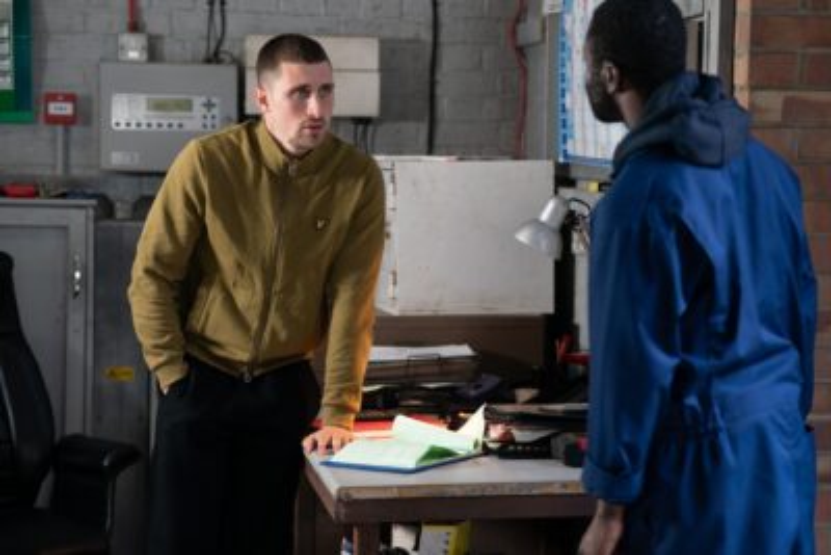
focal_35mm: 102
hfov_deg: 20.0
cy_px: 278
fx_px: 2355
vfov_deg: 13.4
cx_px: 416
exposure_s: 1/200
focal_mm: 102
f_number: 3.2
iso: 500
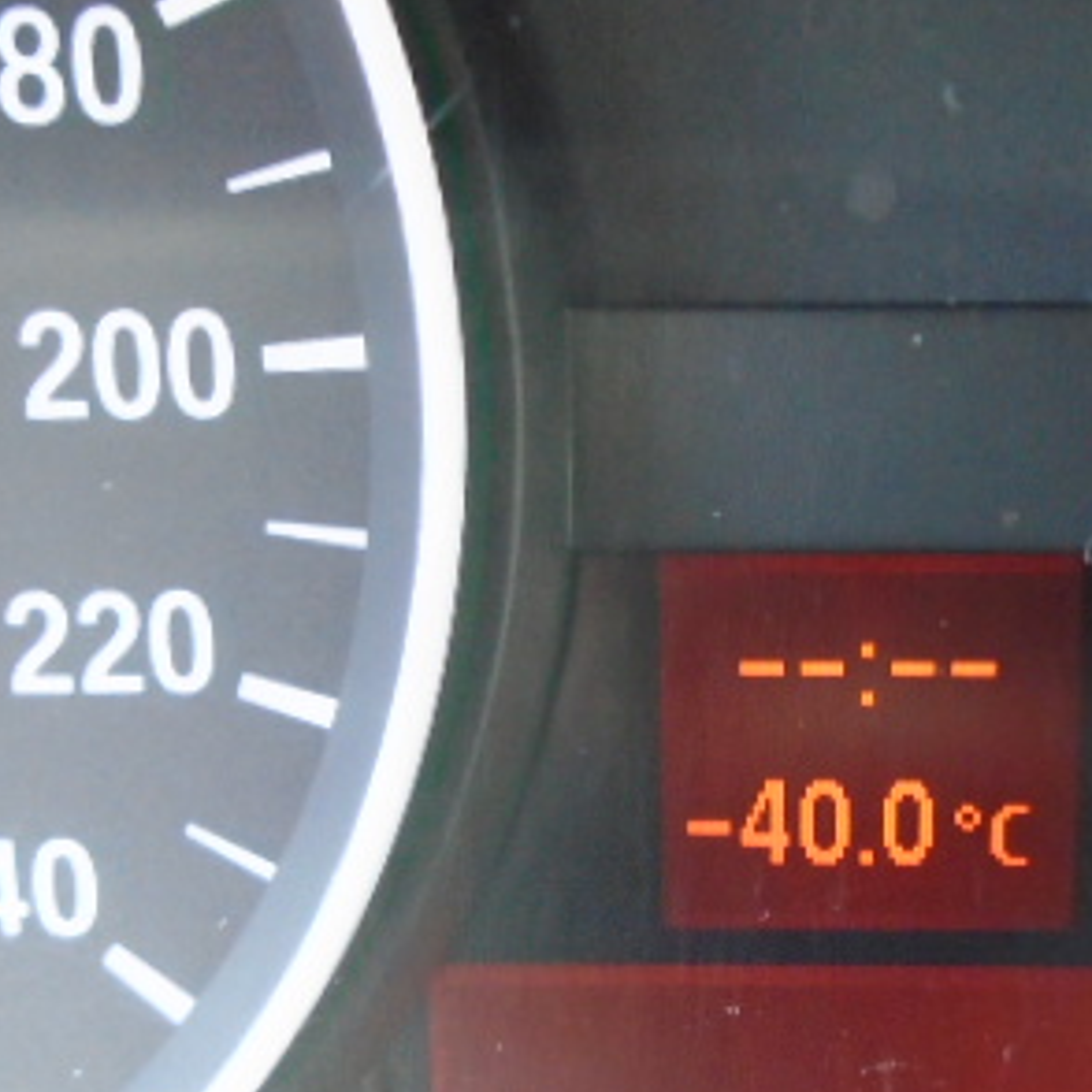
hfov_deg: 33.4
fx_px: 1785
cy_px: 847
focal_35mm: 50
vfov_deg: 33.2
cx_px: 802
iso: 500
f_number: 3.2
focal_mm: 4.6
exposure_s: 1/20
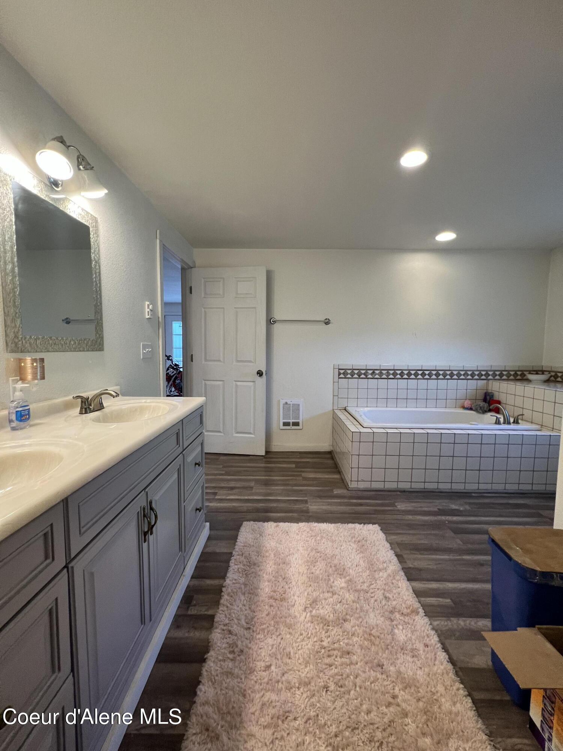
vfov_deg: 106.2
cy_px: 376
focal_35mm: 13
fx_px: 282
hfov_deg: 89.9
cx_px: 282
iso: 200
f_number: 1.8
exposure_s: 1/120
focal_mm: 1.57
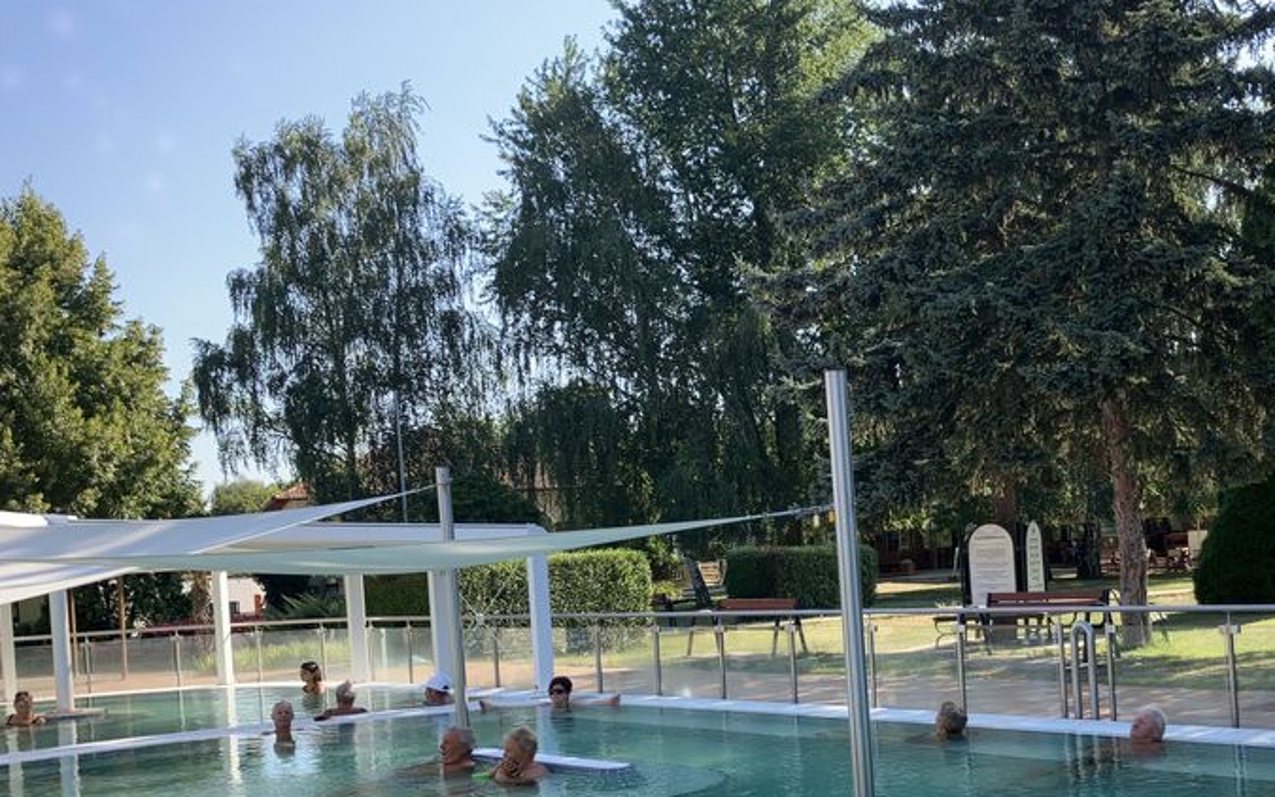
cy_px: 563
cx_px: 859
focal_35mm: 45
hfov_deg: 43.7
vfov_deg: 28.3
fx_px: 1564
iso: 32
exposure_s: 1/623
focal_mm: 3.99
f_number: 1.8
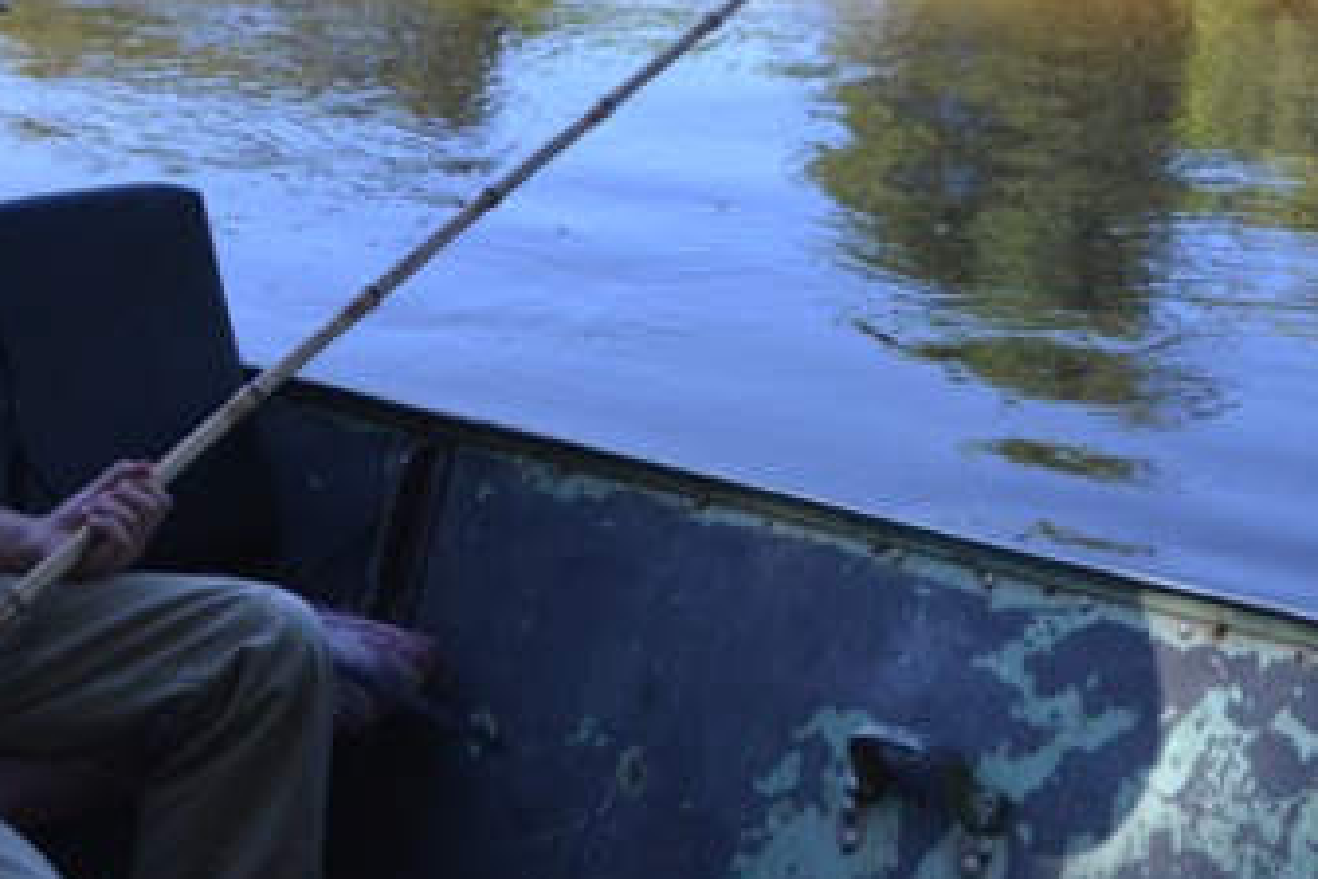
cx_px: 867
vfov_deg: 13.6
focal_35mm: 100
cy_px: 128
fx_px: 3661
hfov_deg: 20.3
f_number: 6.3
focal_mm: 28
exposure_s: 1/160
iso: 400
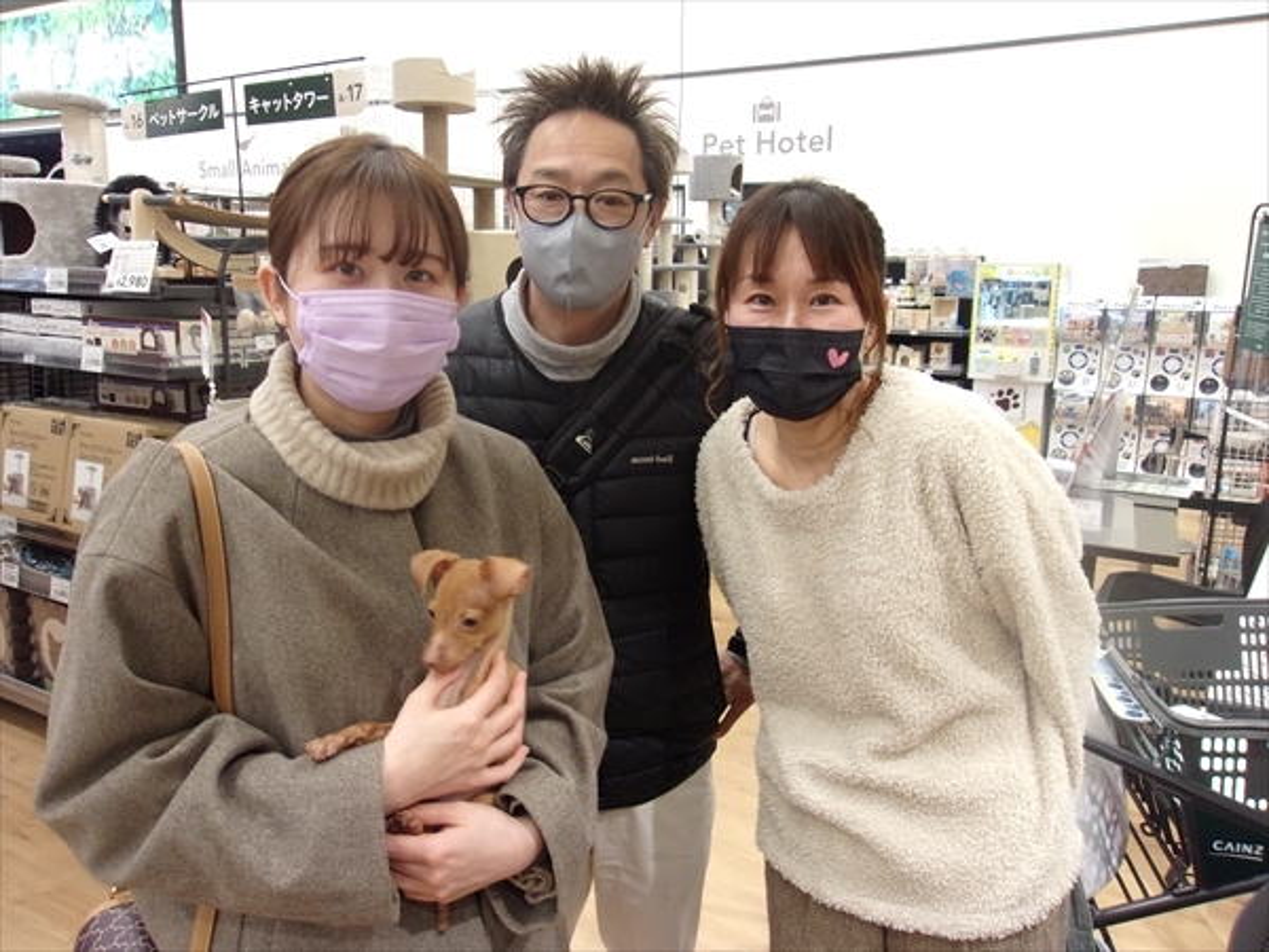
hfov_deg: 65.3
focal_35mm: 27
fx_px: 990
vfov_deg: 51.4
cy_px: 476
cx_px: 634
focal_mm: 4.9
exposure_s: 1/34
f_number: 3
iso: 229
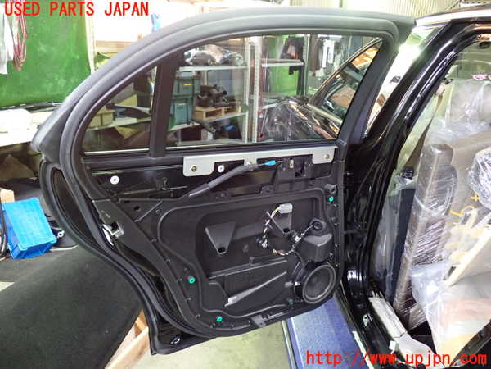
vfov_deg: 46.8
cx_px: 246
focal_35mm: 30
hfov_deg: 60.0
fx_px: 426
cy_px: 184
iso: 800
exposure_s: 1/20
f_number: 2.3
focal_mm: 5.4
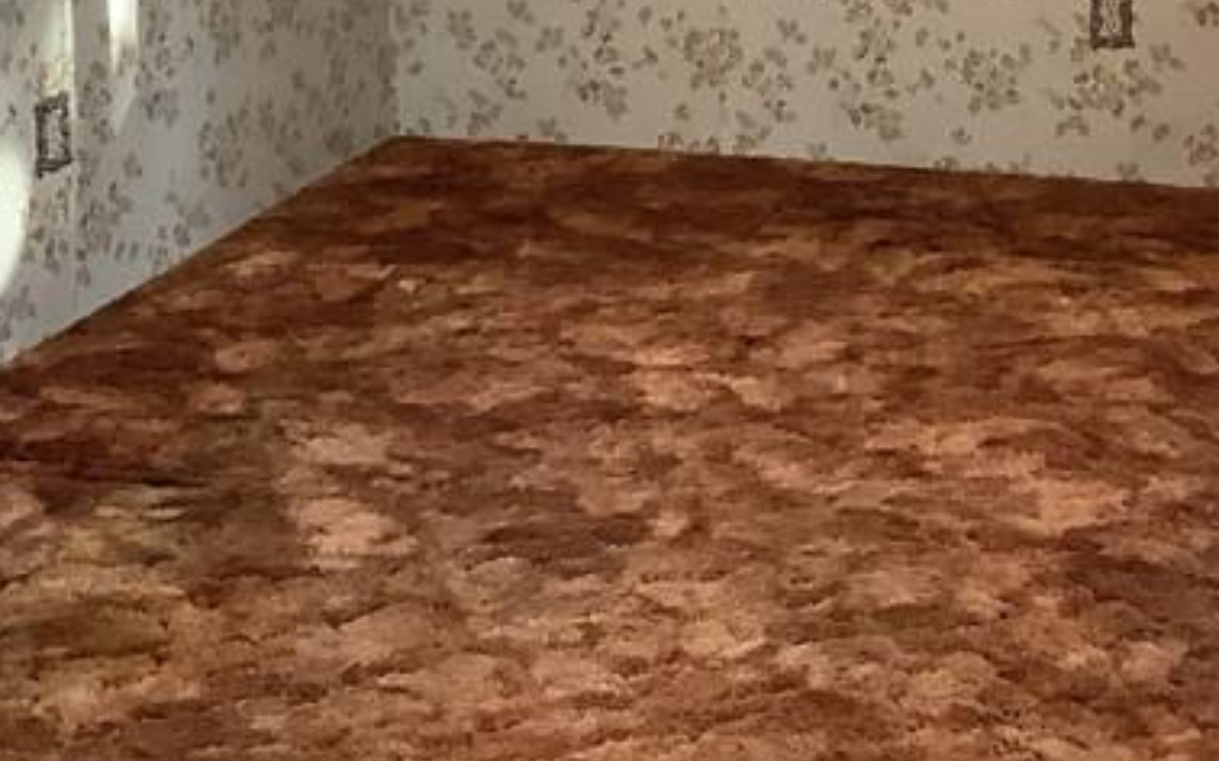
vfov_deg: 14.2
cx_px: 916
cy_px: -174
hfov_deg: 23.1
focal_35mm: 89
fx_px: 2956
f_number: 2.4
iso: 200
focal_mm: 3.3
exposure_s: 1/60
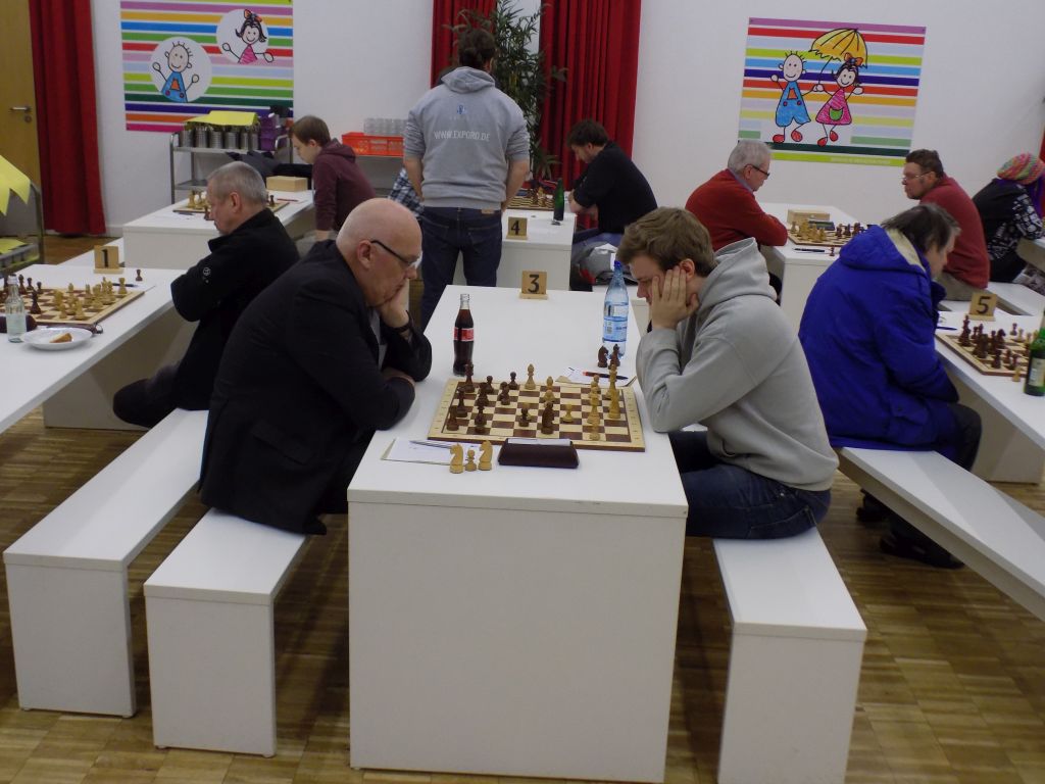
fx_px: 1117
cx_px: 522
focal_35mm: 37
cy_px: 392
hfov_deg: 50.1
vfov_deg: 38.7
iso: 220
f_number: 3.5
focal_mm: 6.6
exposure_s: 1/30
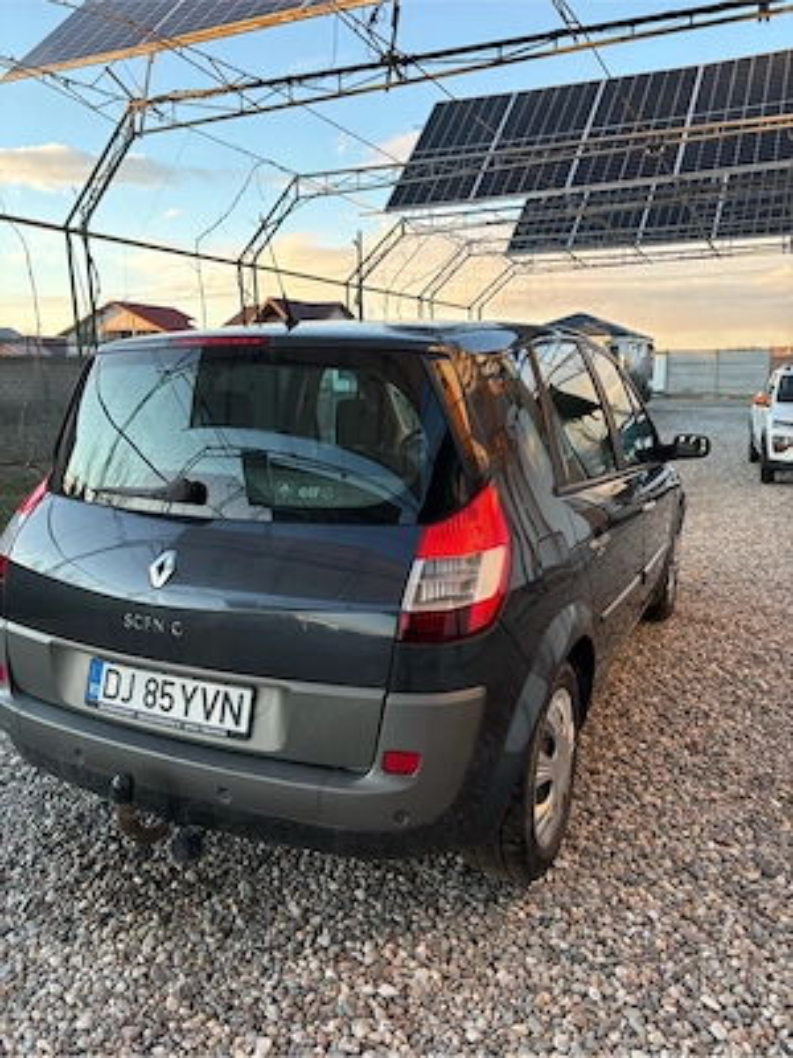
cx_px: 396
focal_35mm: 26
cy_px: 529
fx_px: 794
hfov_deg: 53.1
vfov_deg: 67.3
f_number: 1.6
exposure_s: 1/241
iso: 50
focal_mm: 5.96
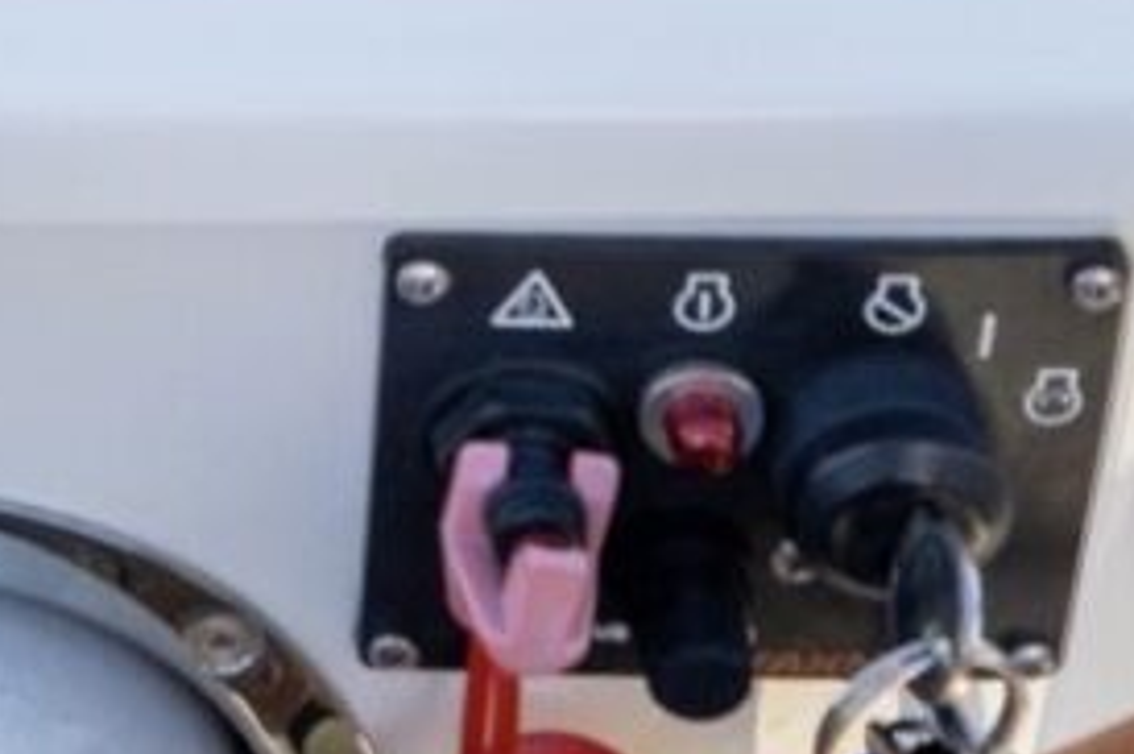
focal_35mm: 117
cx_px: -128
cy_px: -1212
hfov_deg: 16.9
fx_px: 3681
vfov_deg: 9.9
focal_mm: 16
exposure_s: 1/250
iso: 100
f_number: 5.6
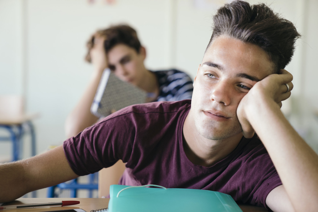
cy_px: 106
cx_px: 159
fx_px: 618
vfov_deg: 19.5
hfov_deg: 28.8
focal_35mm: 70
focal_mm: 70
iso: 640
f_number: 2.8
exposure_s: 1/200
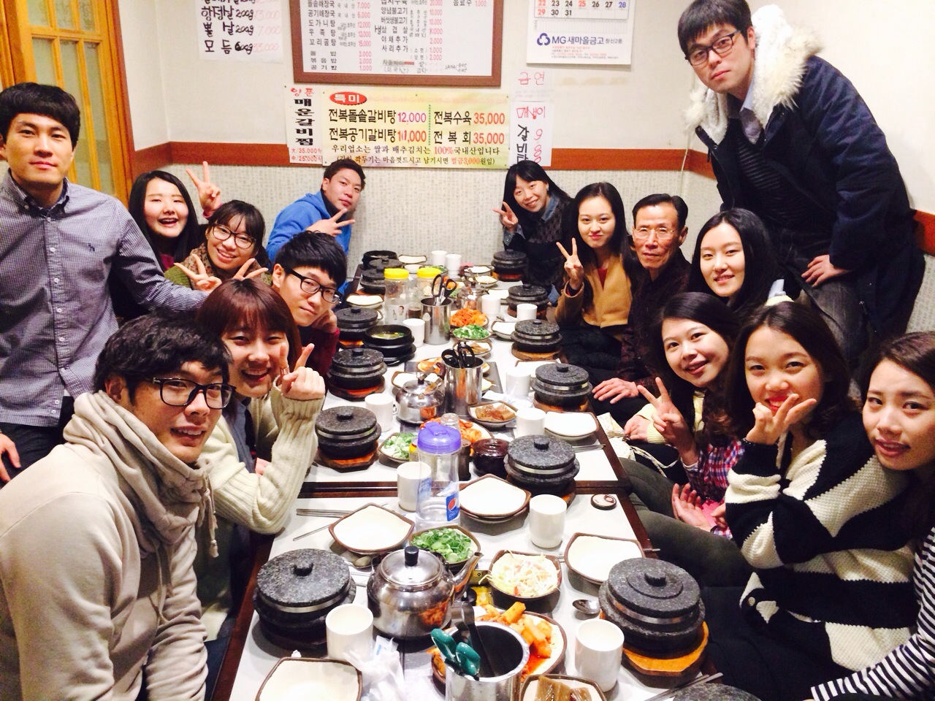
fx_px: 810
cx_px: 468
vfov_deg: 46.8
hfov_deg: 60.0
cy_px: 350
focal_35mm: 30
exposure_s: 1/30
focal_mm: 4.12
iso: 320
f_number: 2.2
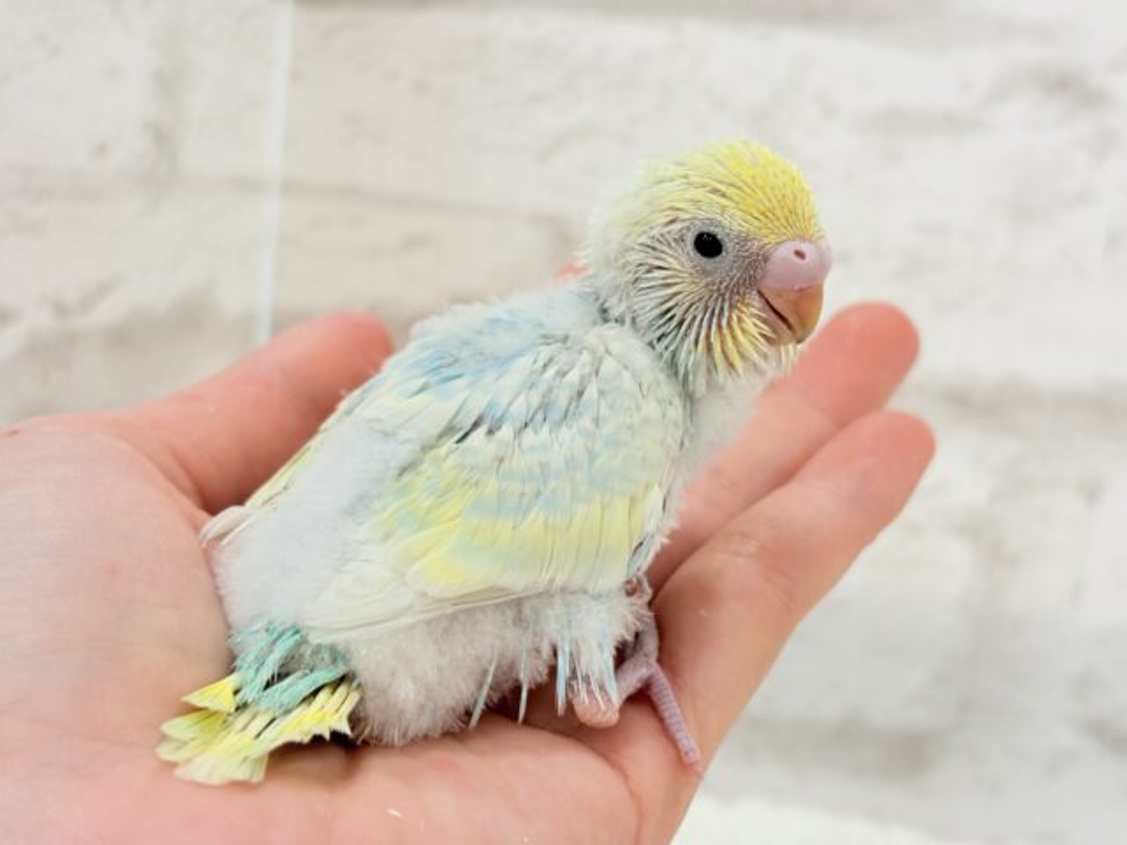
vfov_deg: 28.0
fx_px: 1693
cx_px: 564
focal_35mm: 52
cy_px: 422
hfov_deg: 36.8
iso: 50
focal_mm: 5.96
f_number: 1.6
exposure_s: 1/50
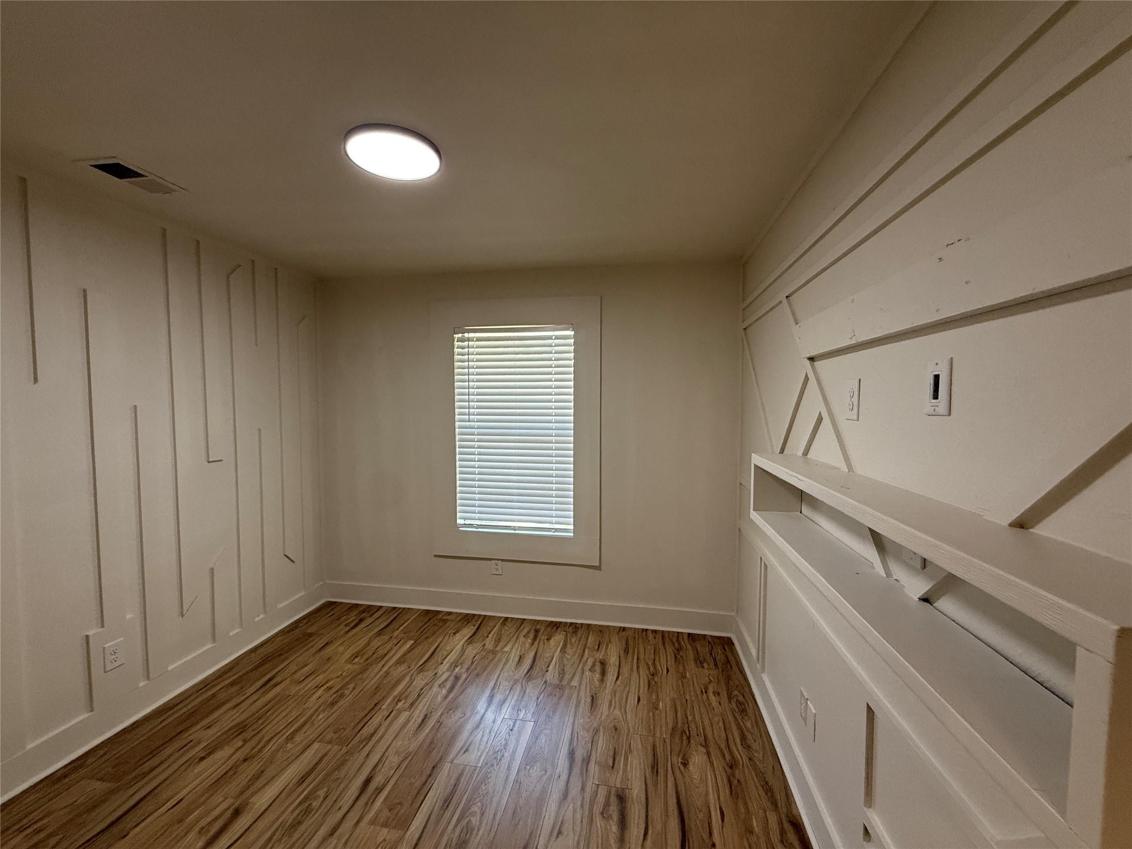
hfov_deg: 102.1
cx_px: 566
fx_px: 458
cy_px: 424
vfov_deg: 85.7
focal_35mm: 14
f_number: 2.2
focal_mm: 2.22
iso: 250
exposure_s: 1/120
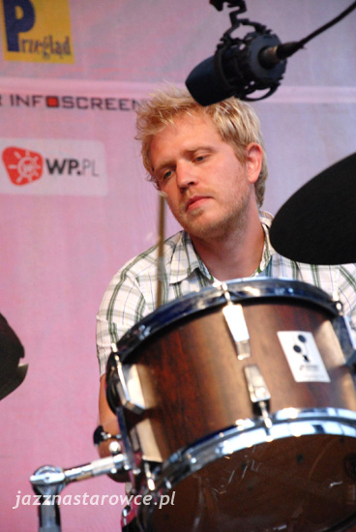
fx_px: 2330
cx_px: 178
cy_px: 266
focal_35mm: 158
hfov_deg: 8.7
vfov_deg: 13.0
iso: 1000
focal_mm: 105
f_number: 5.6
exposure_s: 1/80
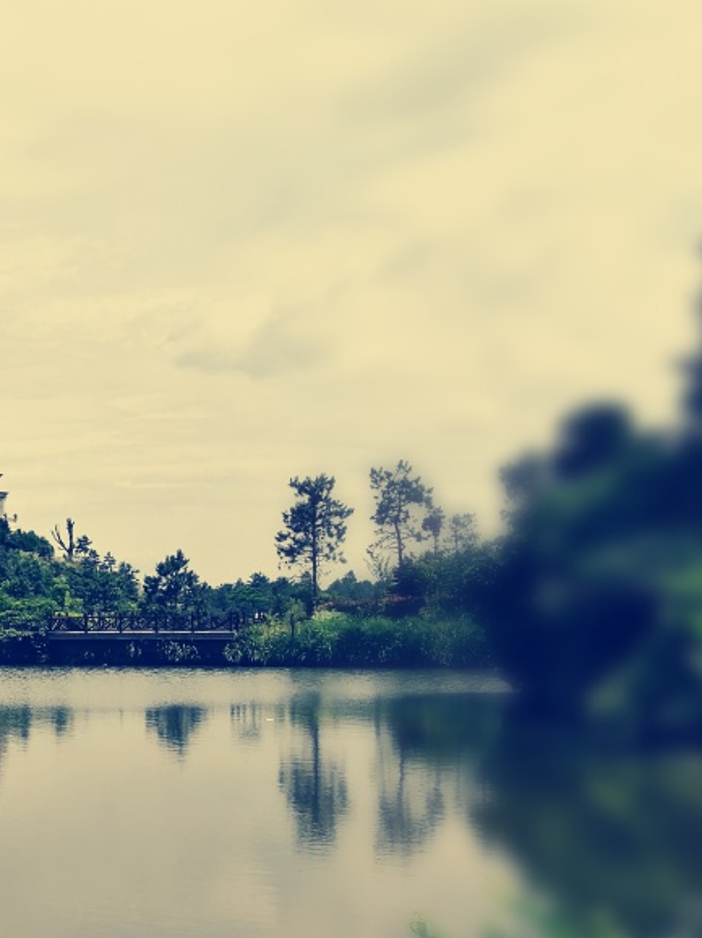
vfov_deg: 35.2
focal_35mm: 54
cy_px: 628
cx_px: -83
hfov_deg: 25.0
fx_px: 1461
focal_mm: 3.6
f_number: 1.8
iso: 50
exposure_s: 1/1730
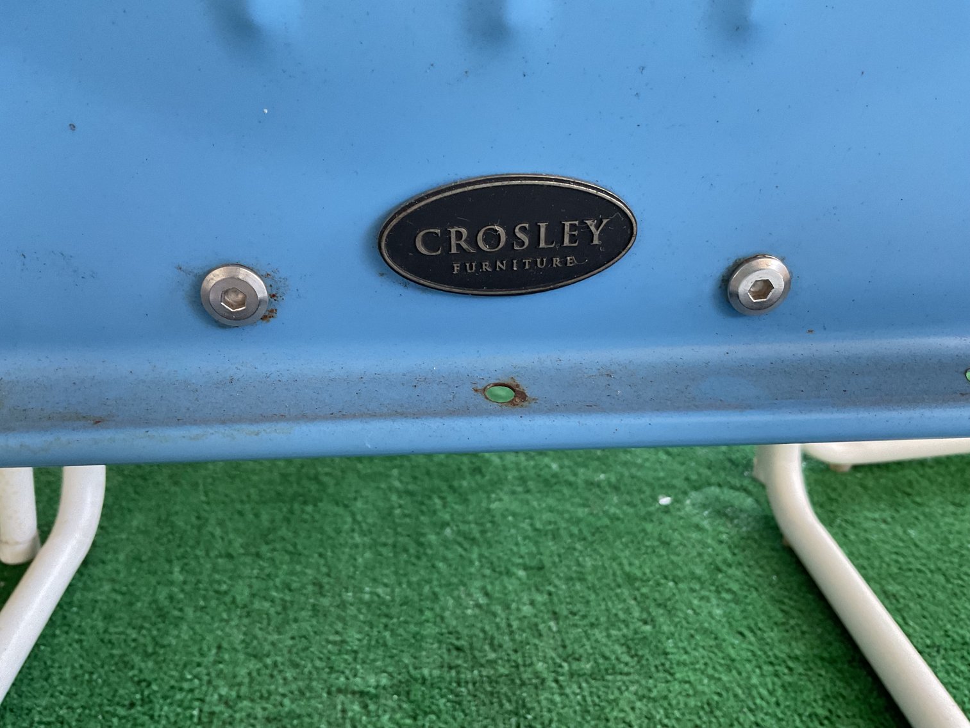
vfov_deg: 48.2
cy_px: 364
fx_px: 813
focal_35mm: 29
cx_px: 485
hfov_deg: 61.7
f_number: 1.8
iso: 125
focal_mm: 3
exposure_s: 1/60
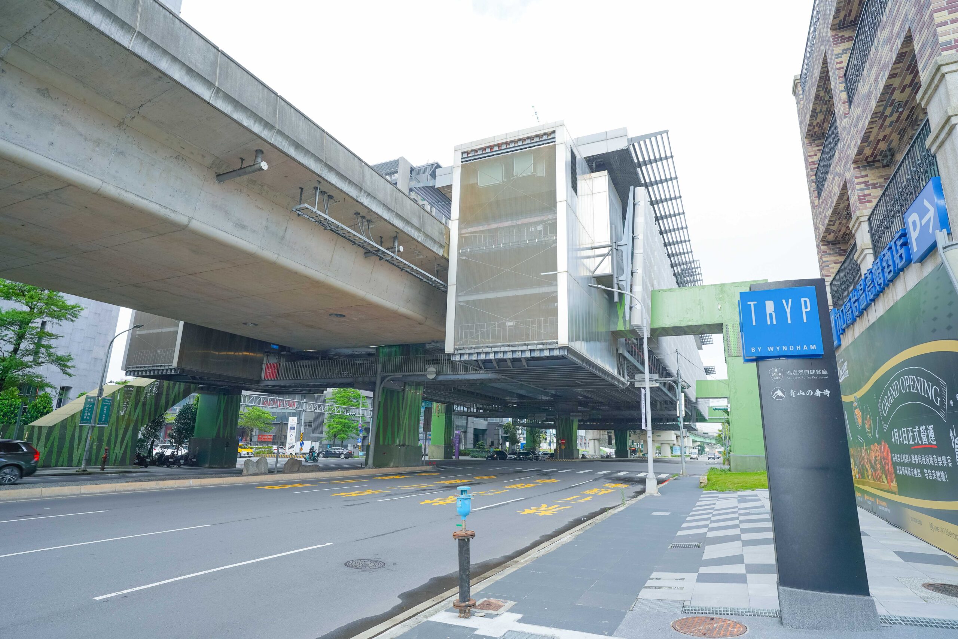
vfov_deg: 61.9
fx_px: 532
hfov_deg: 84.0
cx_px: 479
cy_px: 320
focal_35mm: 20
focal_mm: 20
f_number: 5.6
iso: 100
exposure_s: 1/160
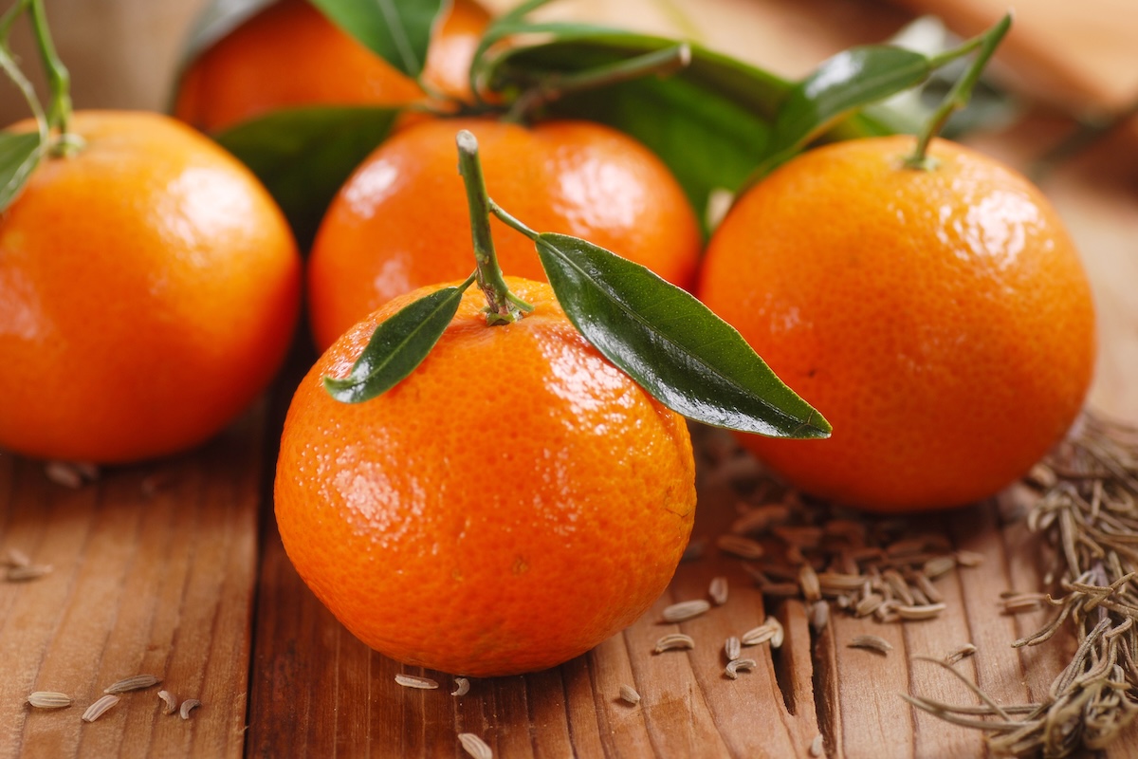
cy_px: 380
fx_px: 4267
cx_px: 569
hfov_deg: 15.2
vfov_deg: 10.2
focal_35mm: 135
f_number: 5.6
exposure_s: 1/100
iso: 100
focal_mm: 90
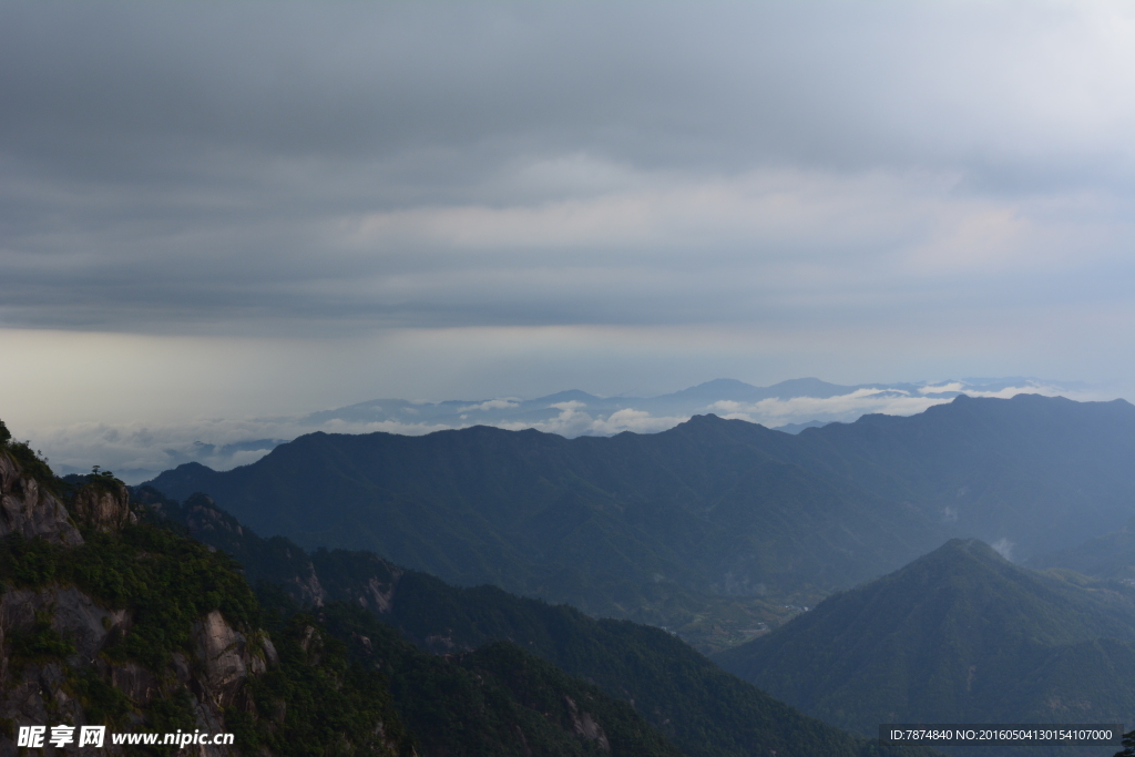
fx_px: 1703
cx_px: 568
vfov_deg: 25.1
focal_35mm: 54
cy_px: 378
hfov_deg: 36.9
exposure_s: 1/100
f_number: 11
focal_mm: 36
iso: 200
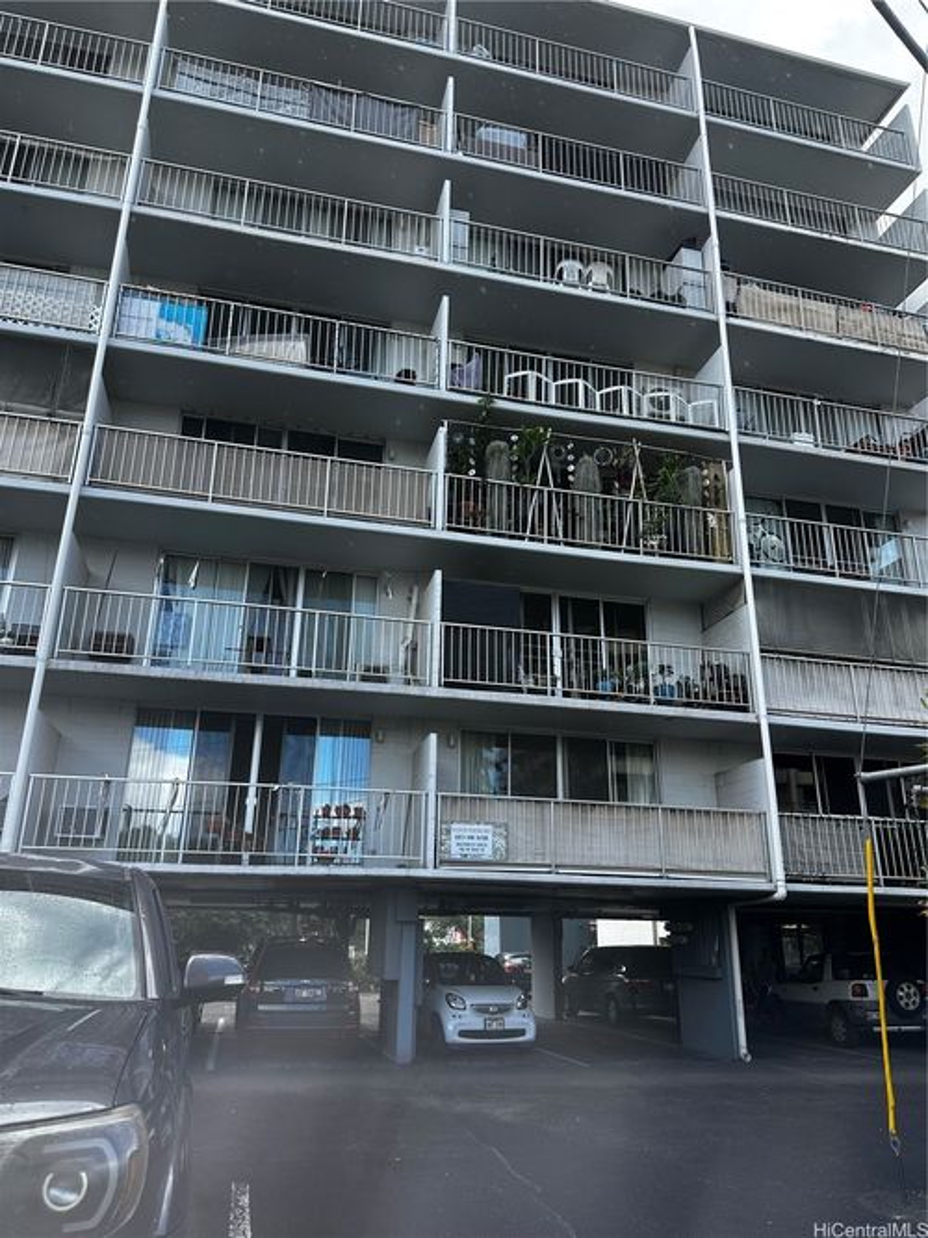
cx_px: 464
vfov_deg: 71.6
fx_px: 858
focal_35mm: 24
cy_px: 619
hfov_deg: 56.8
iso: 80
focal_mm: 6.86
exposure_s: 1/910
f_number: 1.78
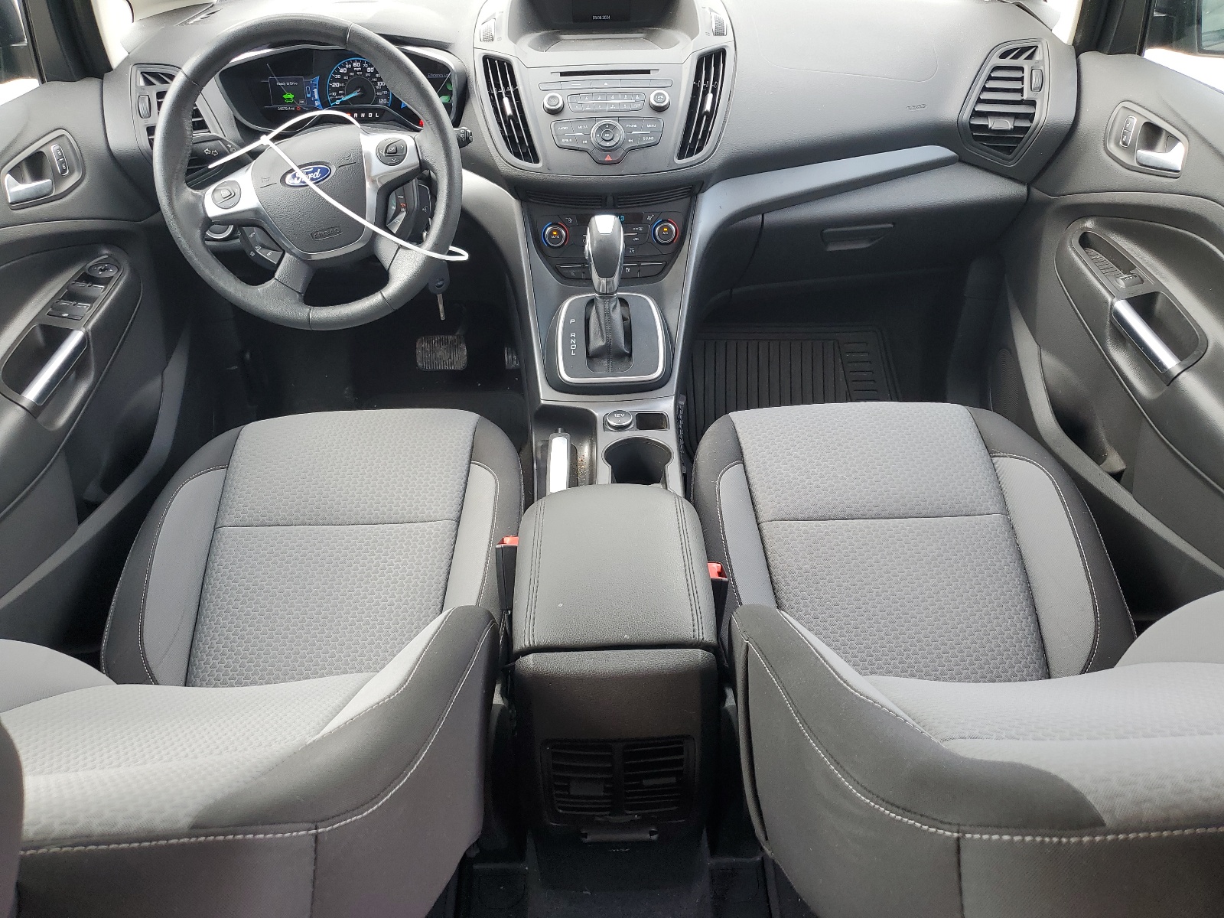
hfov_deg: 67.3
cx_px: 612
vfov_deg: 53.1
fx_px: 919
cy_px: 459
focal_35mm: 26
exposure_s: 1/120
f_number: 1.5
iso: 52
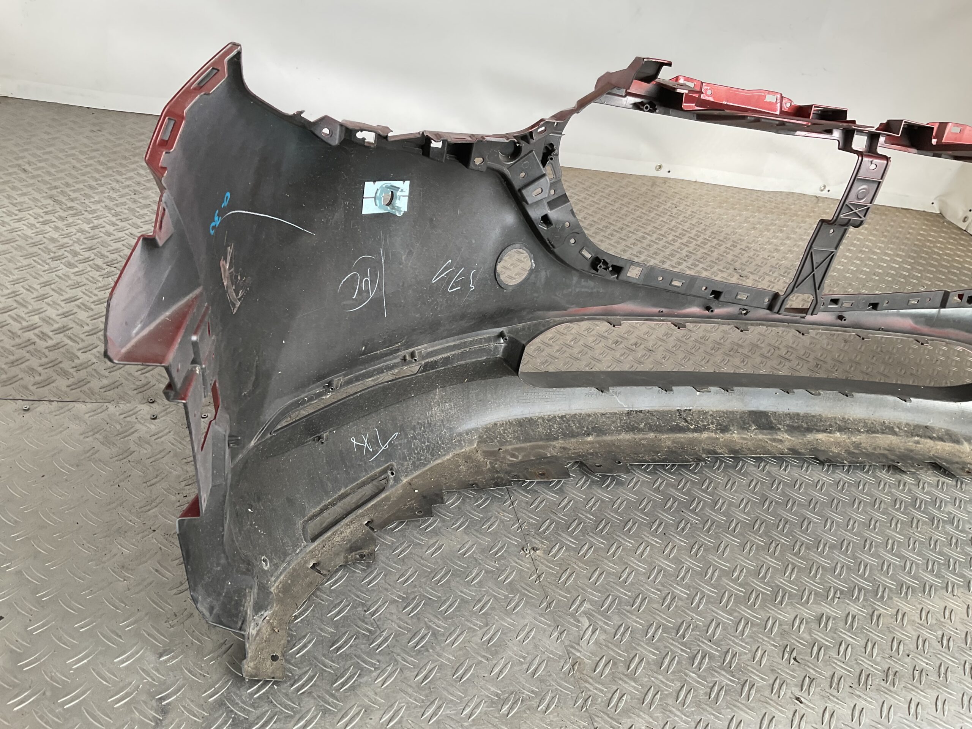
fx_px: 814
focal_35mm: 29
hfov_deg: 61.7
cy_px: 364
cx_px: 486
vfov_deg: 48.2
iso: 25
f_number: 1.8
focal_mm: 3
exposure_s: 1/100
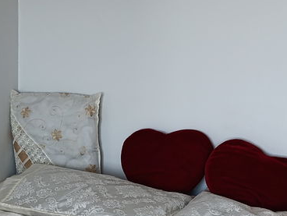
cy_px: 216
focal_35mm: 100
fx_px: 830
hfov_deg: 18.7
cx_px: -41
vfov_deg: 14.6
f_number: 1.6
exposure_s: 1/100
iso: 160
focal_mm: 6.14
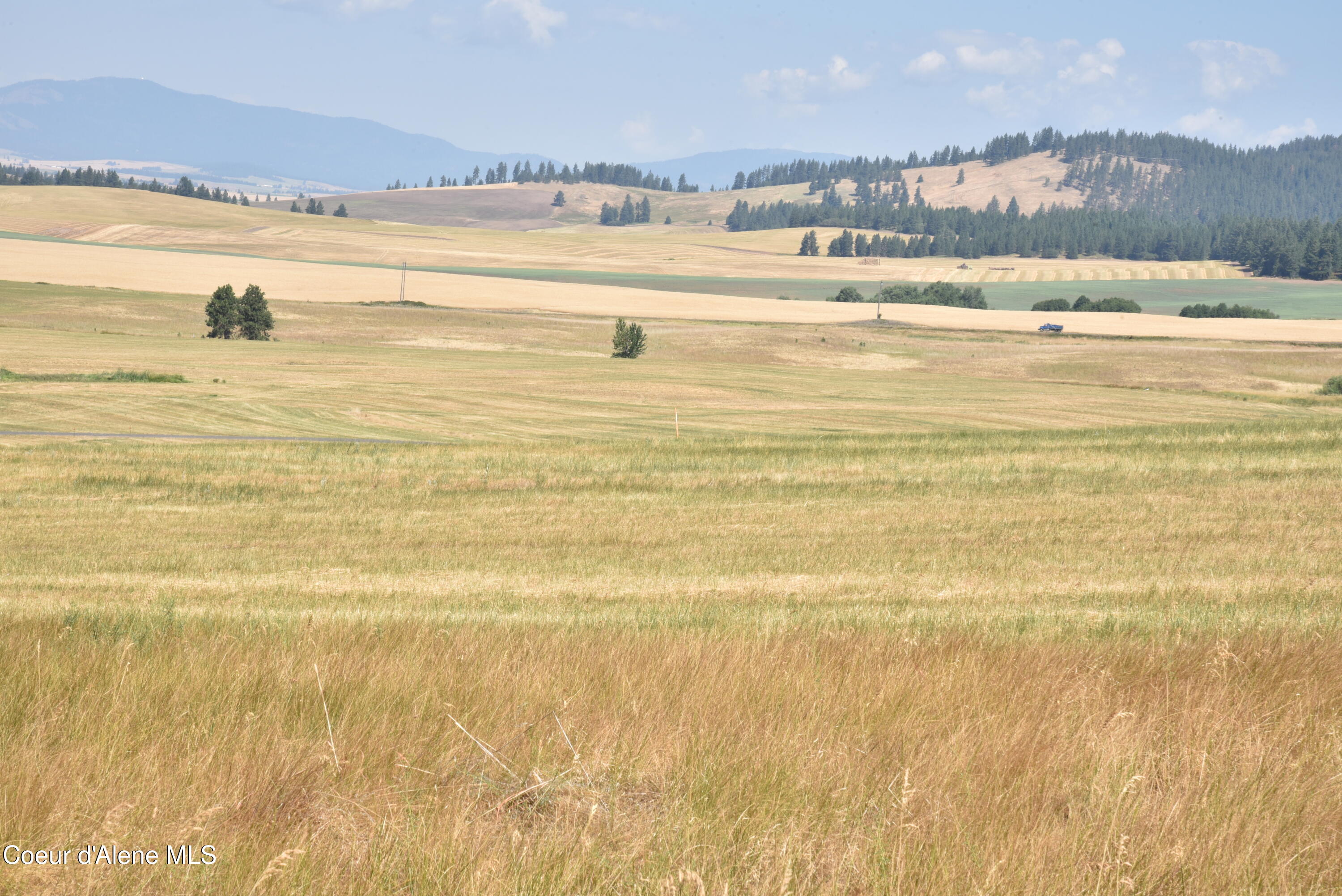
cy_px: 448
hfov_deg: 23.9
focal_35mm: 85
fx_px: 3169
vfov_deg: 16.1
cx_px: 671
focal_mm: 85
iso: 360
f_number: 22
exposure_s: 1/100
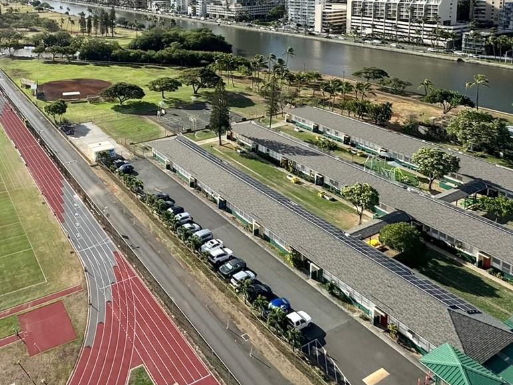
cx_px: 106
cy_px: 19
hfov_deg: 57.3
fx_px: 430
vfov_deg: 42.9
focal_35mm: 29
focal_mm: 2.22
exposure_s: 1/3546
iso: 50
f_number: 2.2
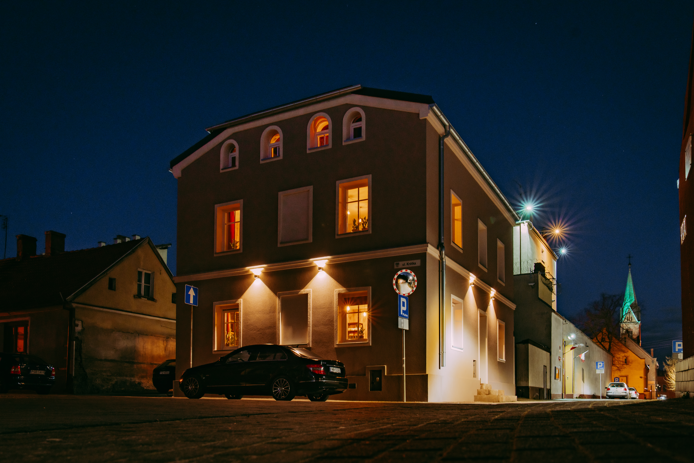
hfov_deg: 65.5
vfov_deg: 46.4
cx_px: 347
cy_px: 232
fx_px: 540
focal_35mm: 28
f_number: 7.1
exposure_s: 1/2
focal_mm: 28
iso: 400
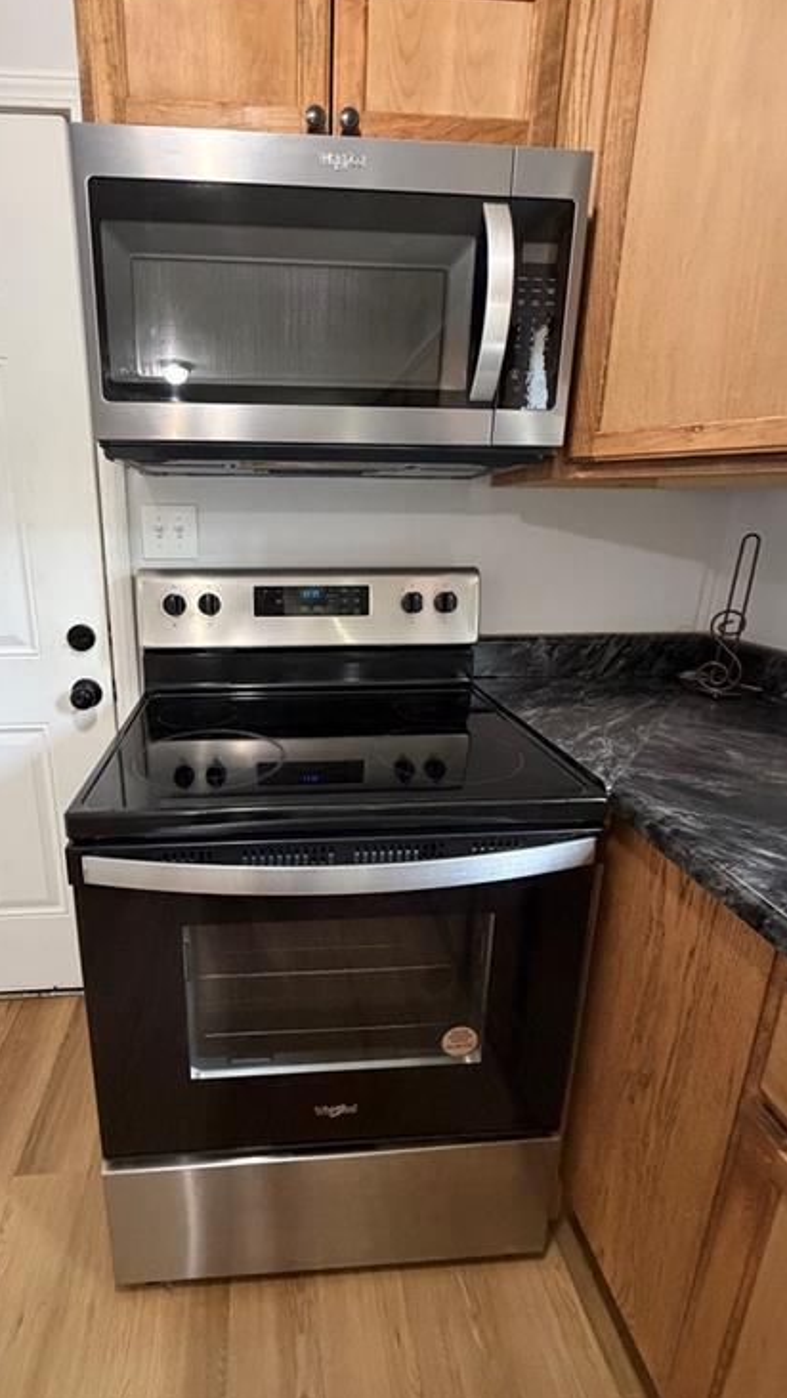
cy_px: 676
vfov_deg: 99.3
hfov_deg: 66.2
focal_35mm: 16
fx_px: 593
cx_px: 298
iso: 500
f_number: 2.2
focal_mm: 2.22
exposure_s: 1/60
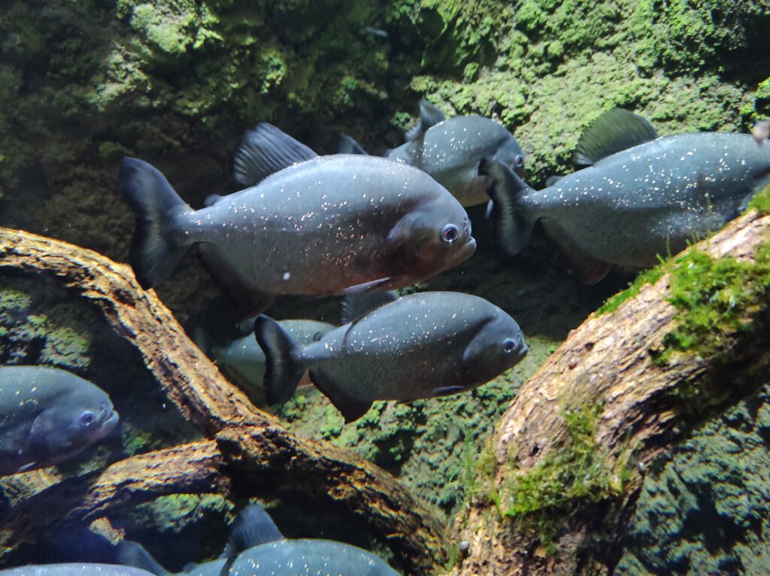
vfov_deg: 54.8
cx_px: 385
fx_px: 556
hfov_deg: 69.4
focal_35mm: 25
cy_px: 288
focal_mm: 5.43
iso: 2045
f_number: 1.89
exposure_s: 1/20
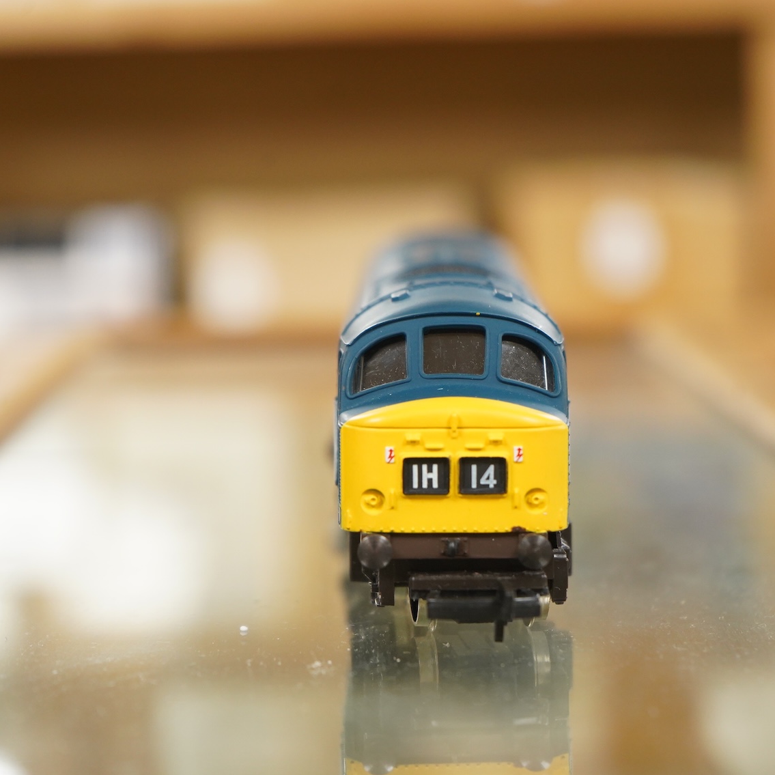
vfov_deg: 19.3
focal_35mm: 90
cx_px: 444
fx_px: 2280
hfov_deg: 19.3
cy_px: 386
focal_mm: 70
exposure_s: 1/100
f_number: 5.6
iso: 2500
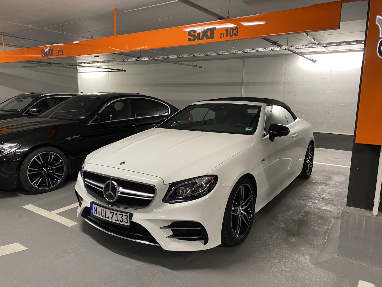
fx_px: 287
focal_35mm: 26
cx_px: 191
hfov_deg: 67.3
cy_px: 144
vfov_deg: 53.1
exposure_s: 1/50
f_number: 1.8
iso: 200
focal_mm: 4.25
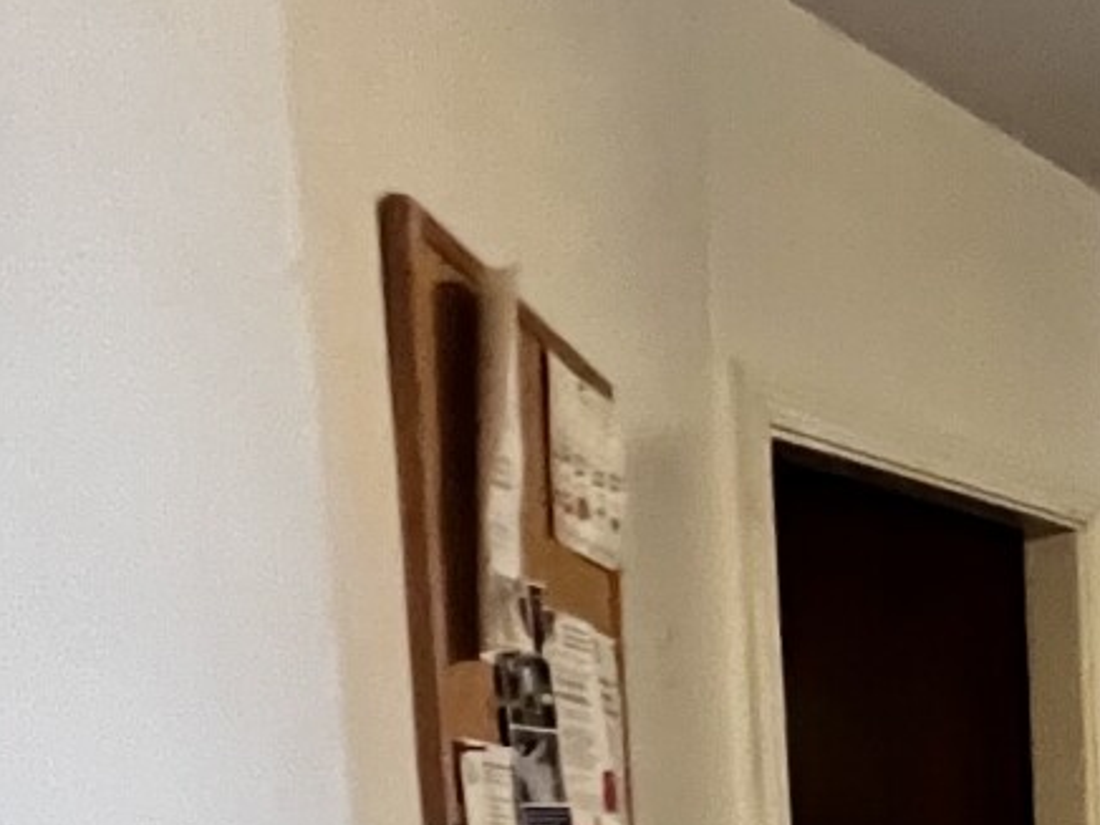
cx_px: 2155
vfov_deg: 21.1
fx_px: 1938
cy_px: 1161
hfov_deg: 19.5
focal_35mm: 61
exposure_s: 1/60
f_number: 1.8
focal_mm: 1.57
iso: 640
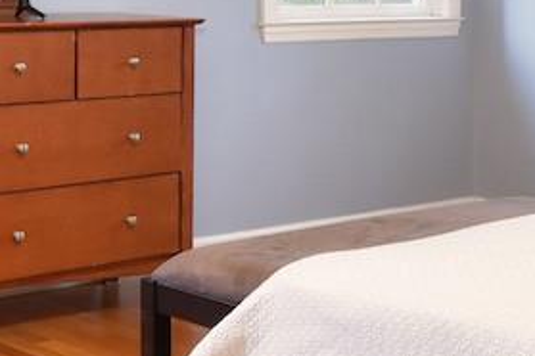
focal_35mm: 89
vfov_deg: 15.1
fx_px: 1318
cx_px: 454
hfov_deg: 22.5
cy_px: -5
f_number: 8
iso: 640
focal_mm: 11
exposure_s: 1/50
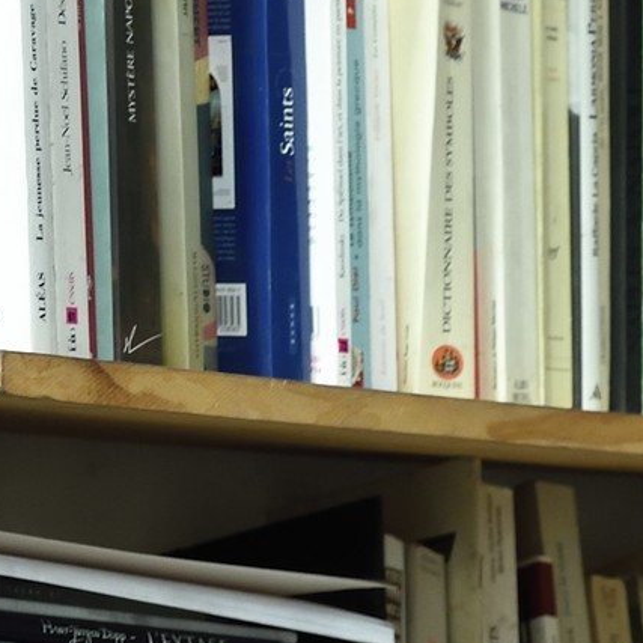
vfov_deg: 7.0
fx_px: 5023
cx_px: 1137
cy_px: 1391
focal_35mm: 239
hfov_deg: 7.1
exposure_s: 1/40
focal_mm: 50
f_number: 5.6
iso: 1600
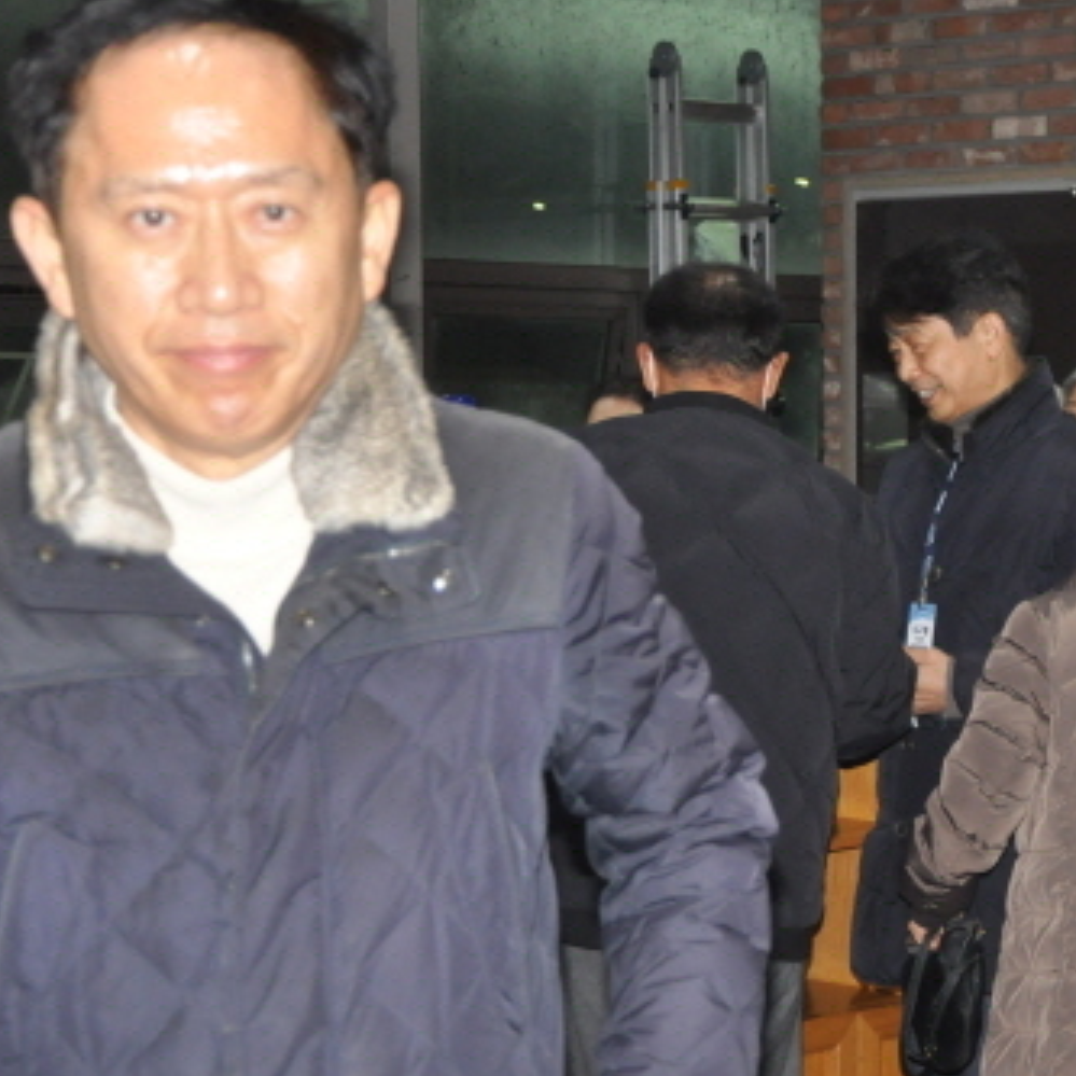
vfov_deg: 16.7
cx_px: 1192
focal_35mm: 104
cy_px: 544
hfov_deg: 16.2
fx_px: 3657
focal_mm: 34
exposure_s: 1/60
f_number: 4.2
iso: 800
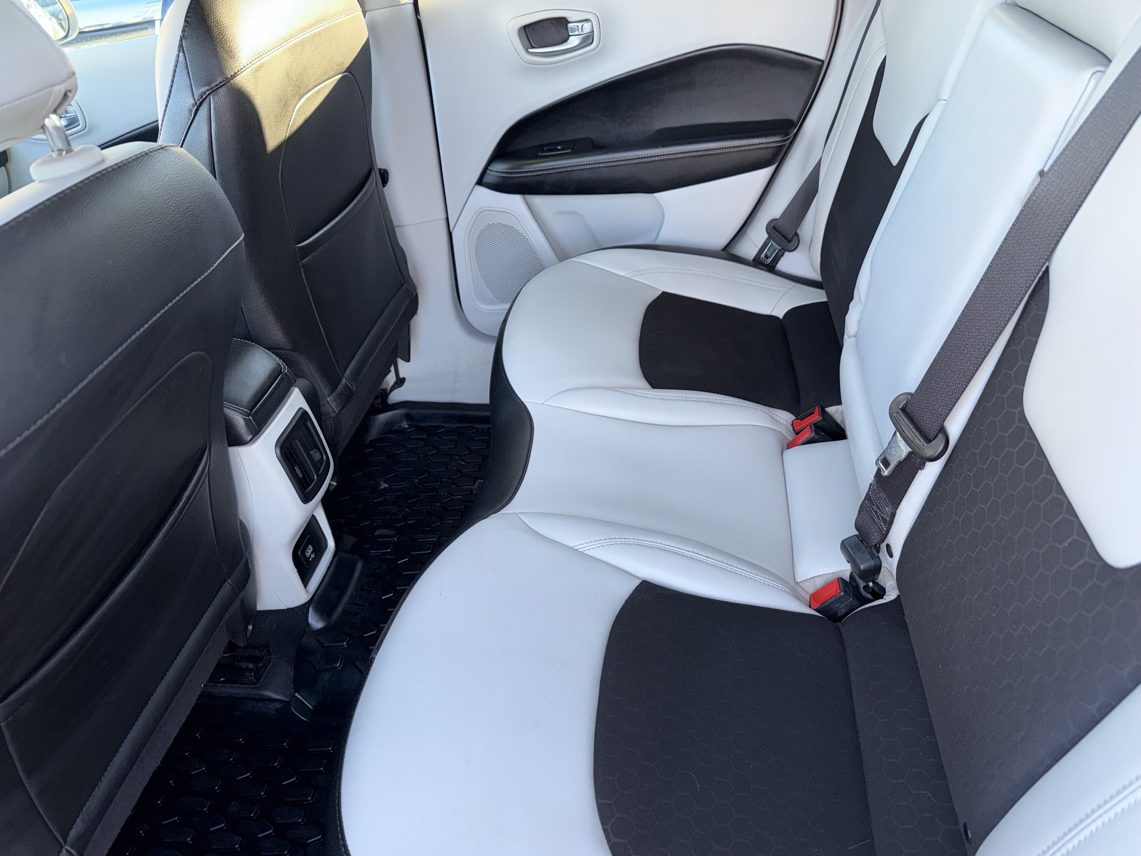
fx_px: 791
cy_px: 428
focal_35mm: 24
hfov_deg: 71.6
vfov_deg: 56.8
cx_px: 570
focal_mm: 6.76
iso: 64
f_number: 1.78
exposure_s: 1/56
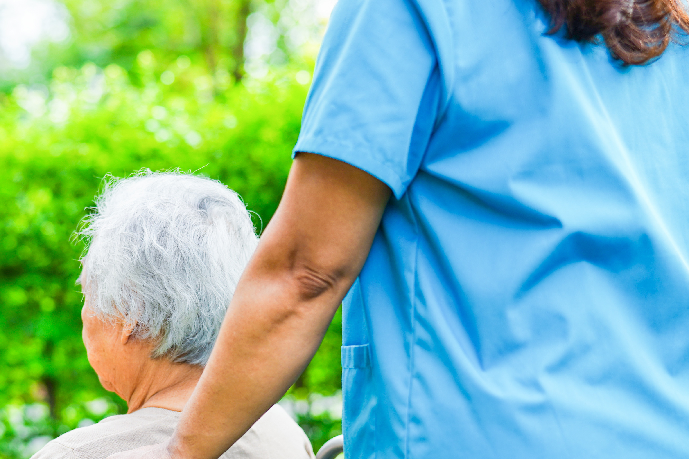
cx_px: 276
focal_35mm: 98
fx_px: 1876
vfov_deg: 13.9
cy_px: 392
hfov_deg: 20.8
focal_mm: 50
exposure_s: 1/500
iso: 100
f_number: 2
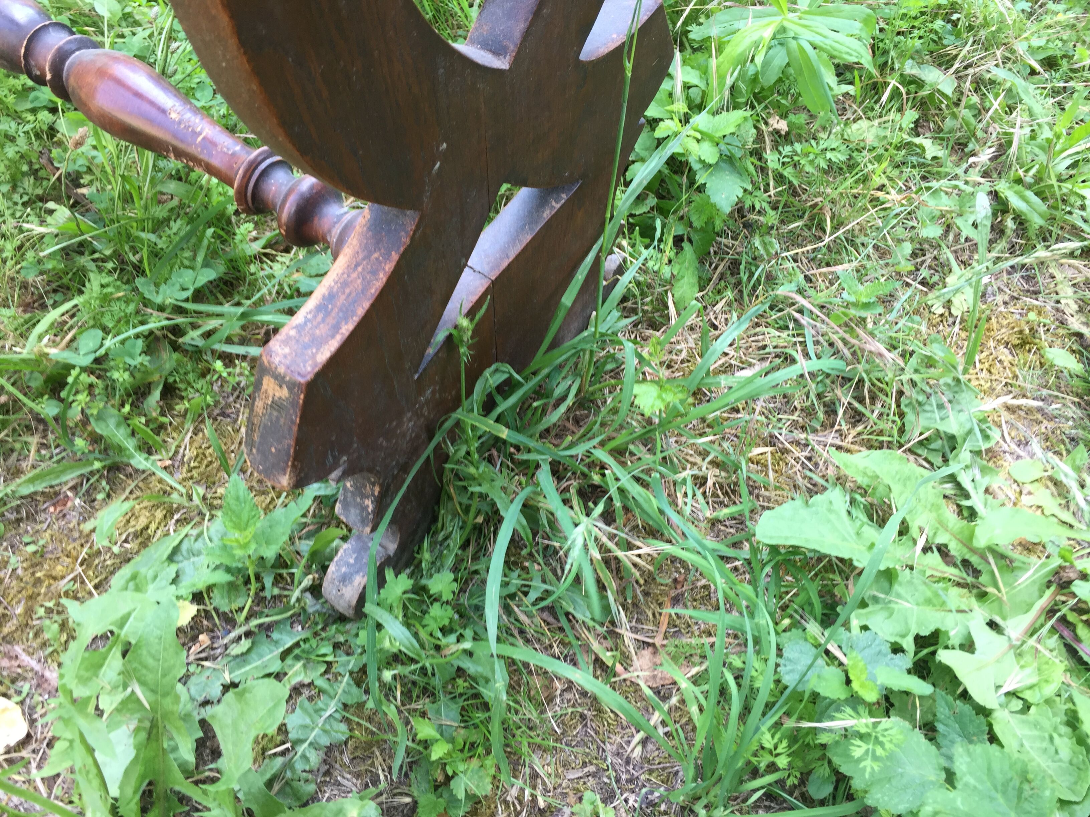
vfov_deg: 48.2
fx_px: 913
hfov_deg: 61.7
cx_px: 545
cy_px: 408
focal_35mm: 29
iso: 32
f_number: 2.2
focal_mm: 4.15
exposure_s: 1/50
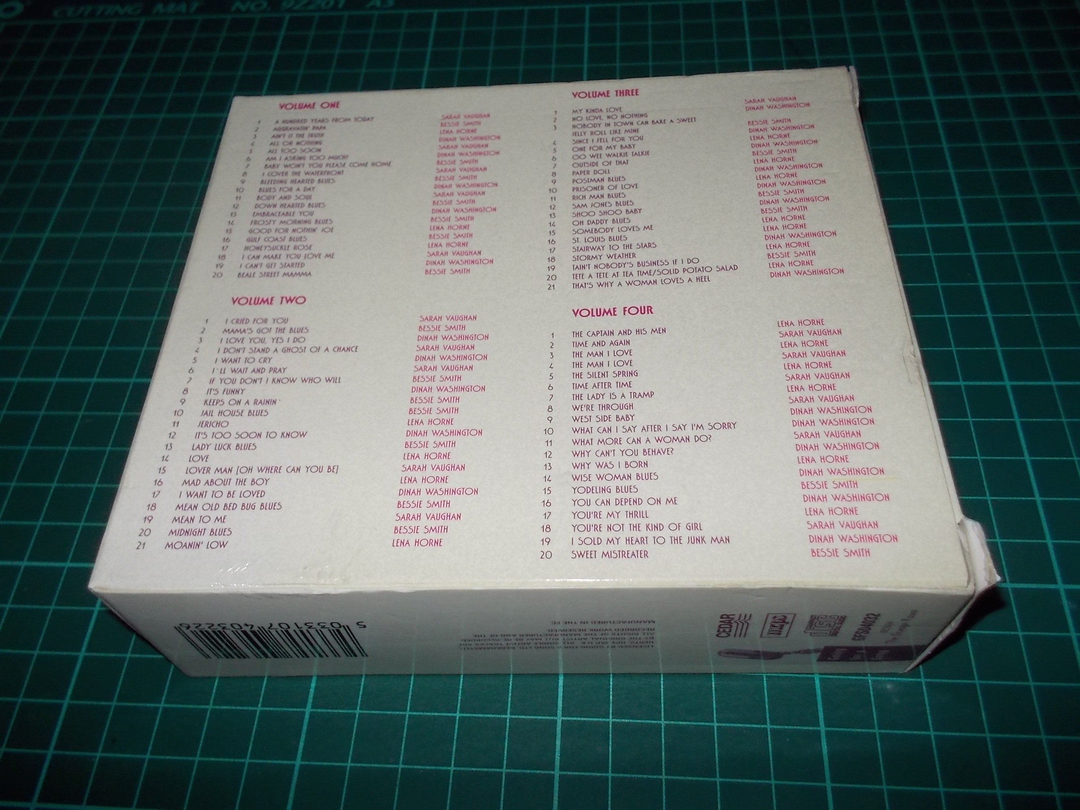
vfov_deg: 48.2
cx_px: 540
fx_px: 905
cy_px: 405
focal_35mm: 29
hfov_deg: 61.7
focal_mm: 4.1
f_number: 3.3
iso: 200
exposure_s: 1/30
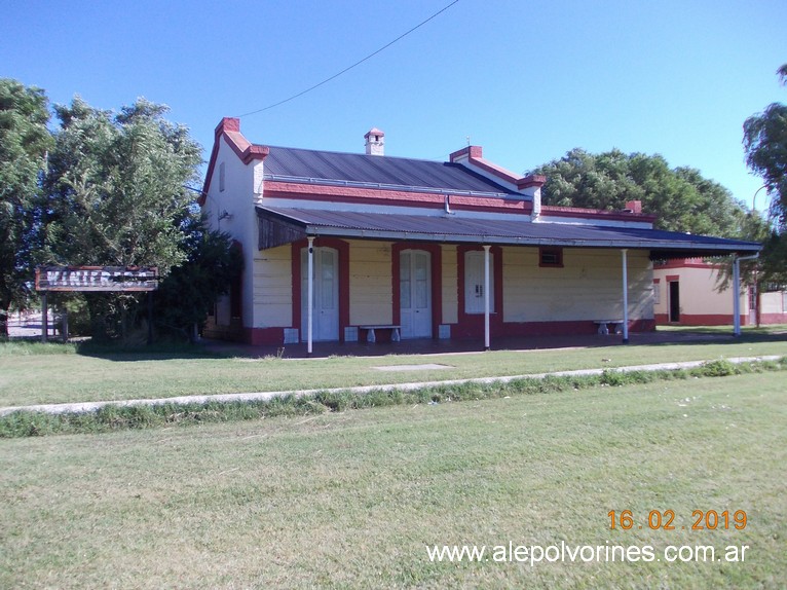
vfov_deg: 49.7
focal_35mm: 28
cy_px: 295
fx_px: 636
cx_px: 394
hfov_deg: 63.5
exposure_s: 1/160
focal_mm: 4
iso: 80
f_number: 5.4
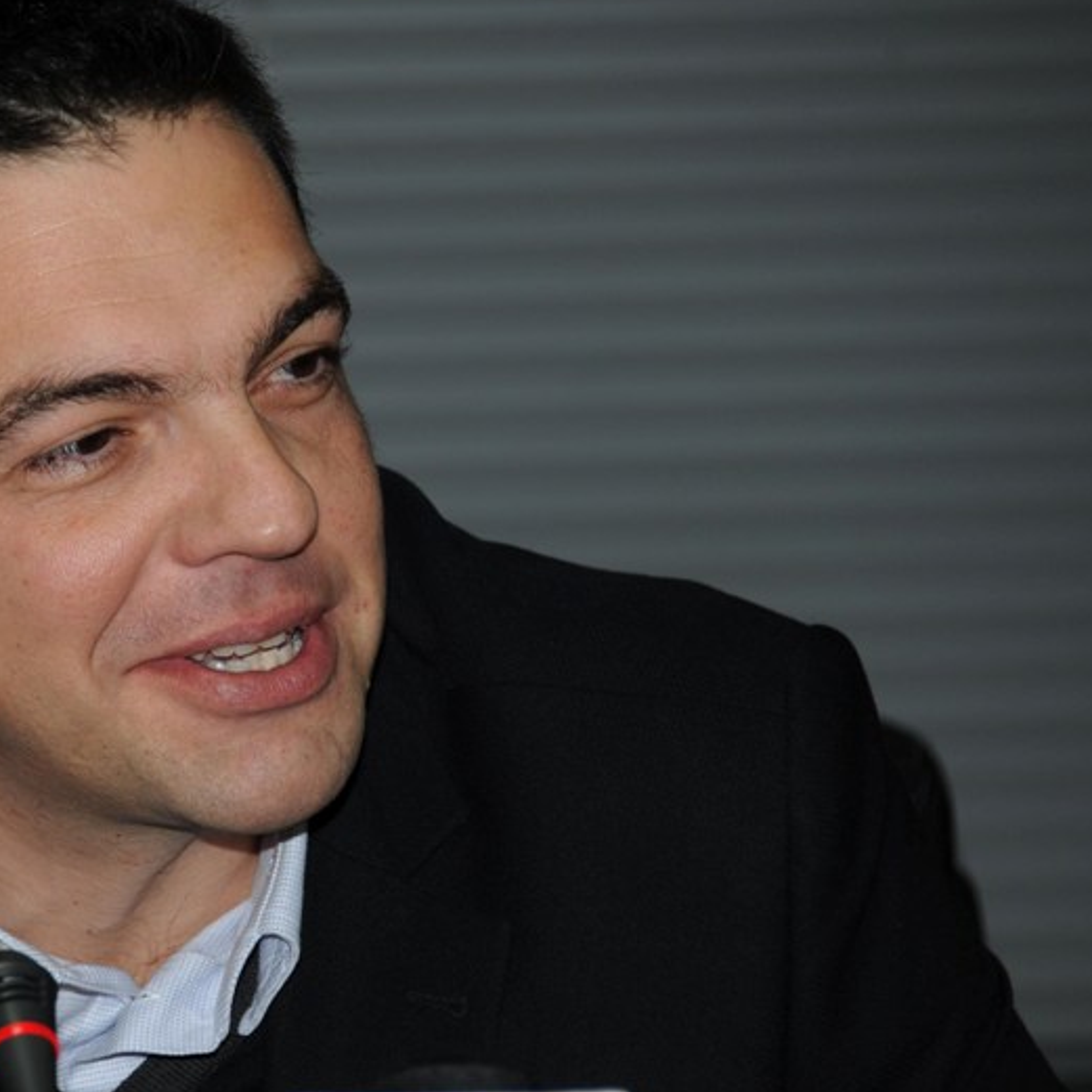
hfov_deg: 4.2
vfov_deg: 4.2
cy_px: 651
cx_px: 184
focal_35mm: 417
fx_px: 14883
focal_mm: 250
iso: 250
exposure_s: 1/60
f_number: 5.6
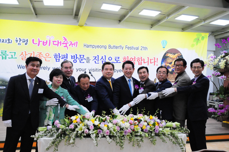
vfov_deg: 31.8
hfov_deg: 46.4
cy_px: 76
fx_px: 267
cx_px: 114
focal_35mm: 42
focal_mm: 28
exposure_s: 1/320
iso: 3200
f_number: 4
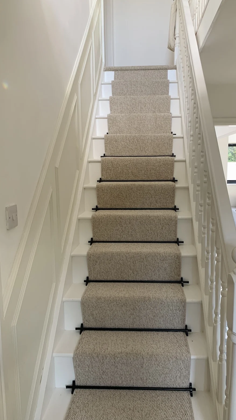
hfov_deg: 40.1
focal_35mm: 29
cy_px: 210
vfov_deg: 66.1
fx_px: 323
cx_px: 136
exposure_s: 1/60
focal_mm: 4.25
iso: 125
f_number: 1.8
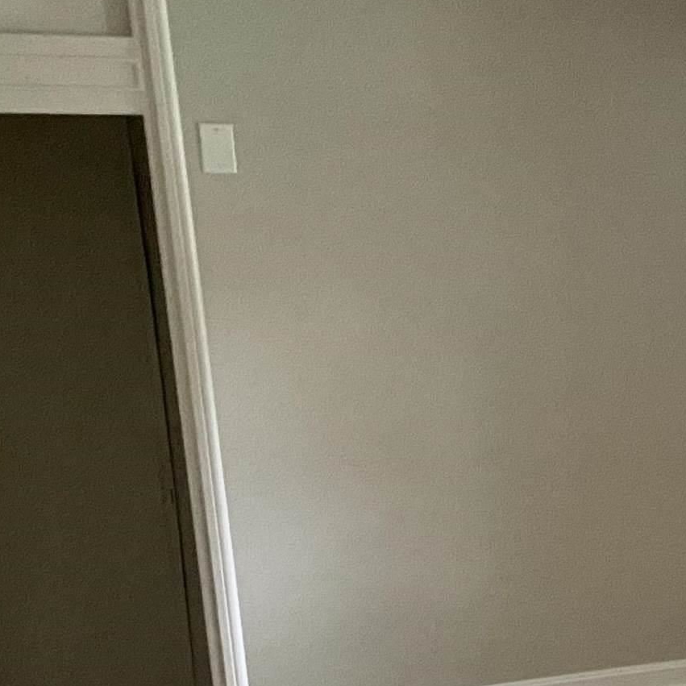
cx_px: 1230
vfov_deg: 20.5
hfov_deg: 17.2
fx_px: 1861
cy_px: 613
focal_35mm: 83
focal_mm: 4.25
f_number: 1.8
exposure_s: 1/60
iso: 400
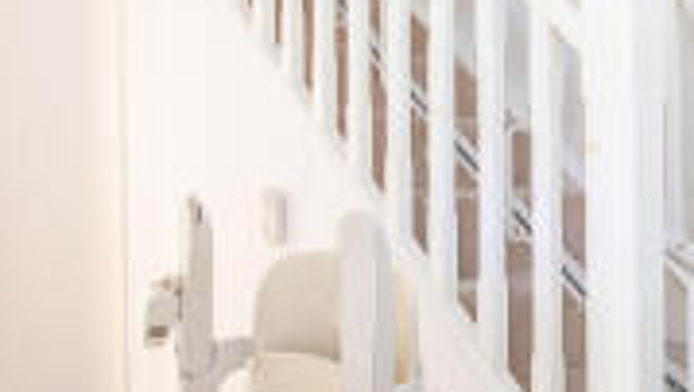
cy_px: 192
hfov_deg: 49.8
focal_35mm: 39
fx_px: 718
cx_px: 508
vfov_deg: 30.5
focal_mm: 14
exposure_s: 1/1.25
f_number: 7.1
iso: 500
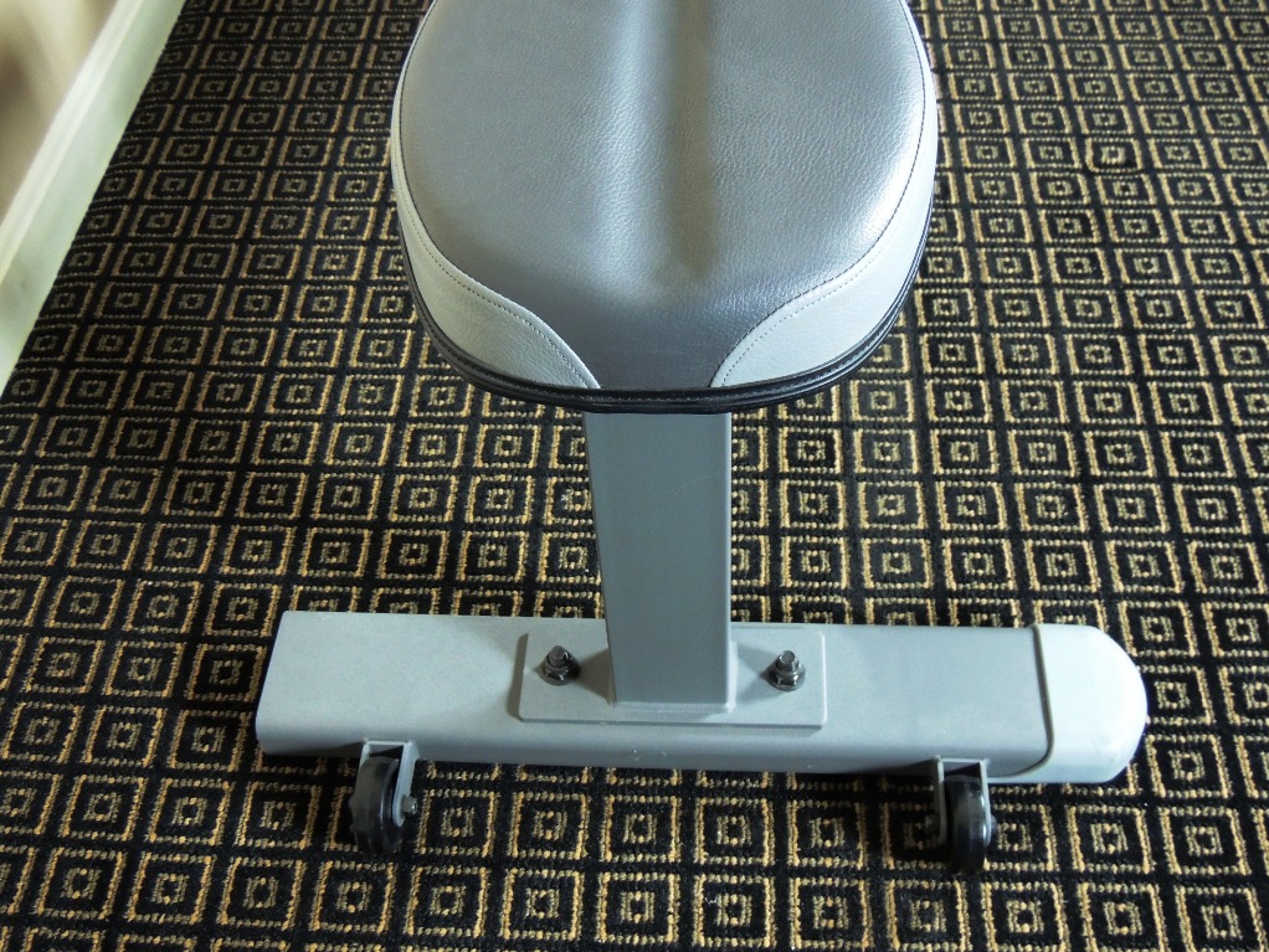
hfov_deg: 46.8
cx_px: 634
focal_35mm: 40
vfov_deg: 36.0
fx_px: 1467
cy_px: 476
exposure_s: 1/13
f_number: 3.3
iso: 560
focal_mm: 7.1
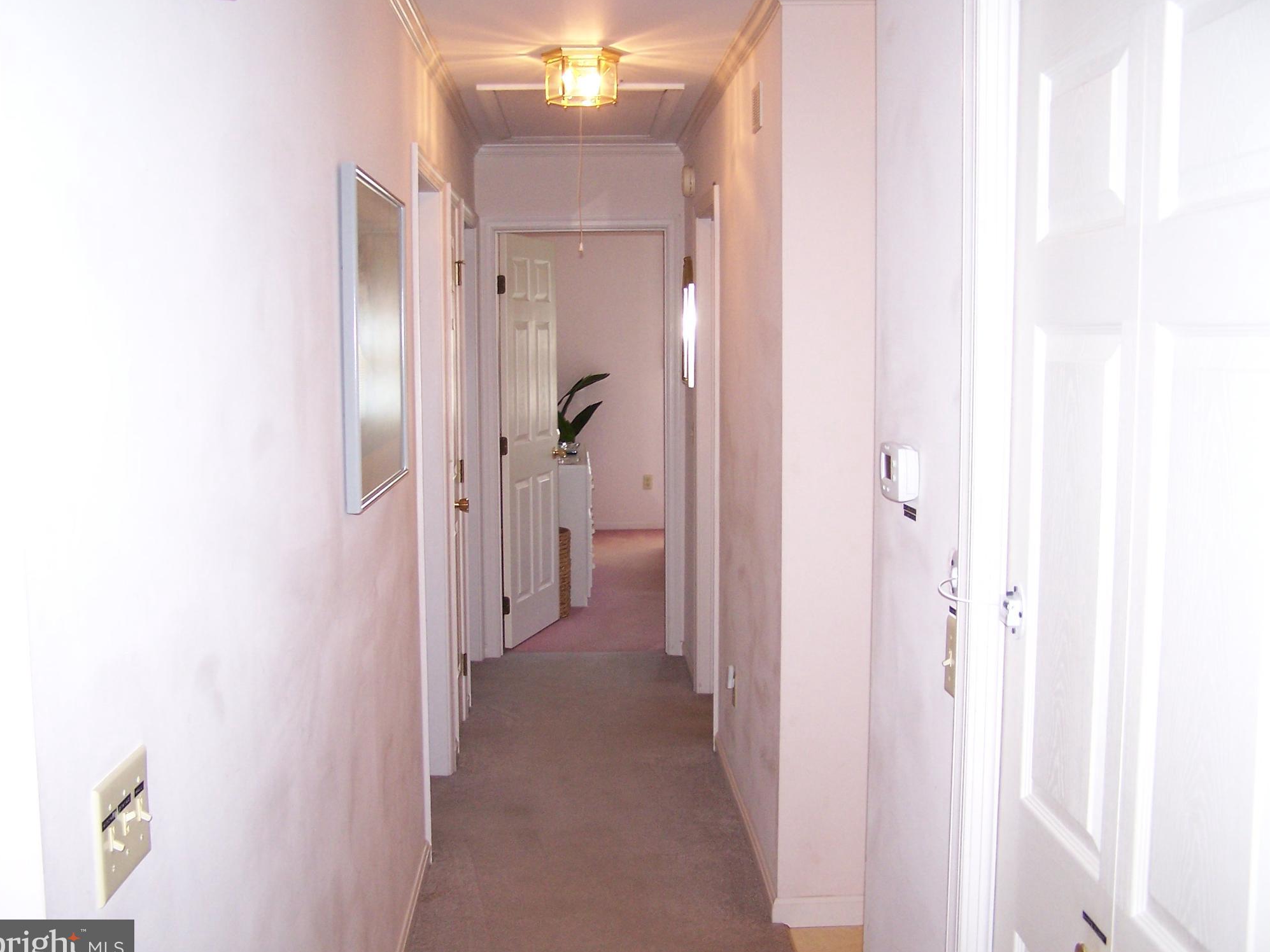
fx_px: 1431
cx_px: 627
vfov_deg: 36.8
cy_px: 483
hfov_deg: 47.9
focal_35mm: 39
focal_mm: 6.3
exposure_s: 1/60
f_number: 2.8
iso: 140
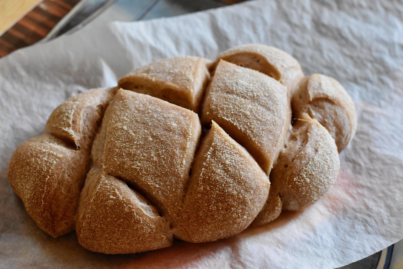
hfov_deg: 27.0
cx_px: 202
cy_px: 134
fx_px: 840
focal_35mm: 75
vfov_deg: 18.2
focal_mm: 50
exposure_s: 1/100
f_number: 5.6
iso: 4000
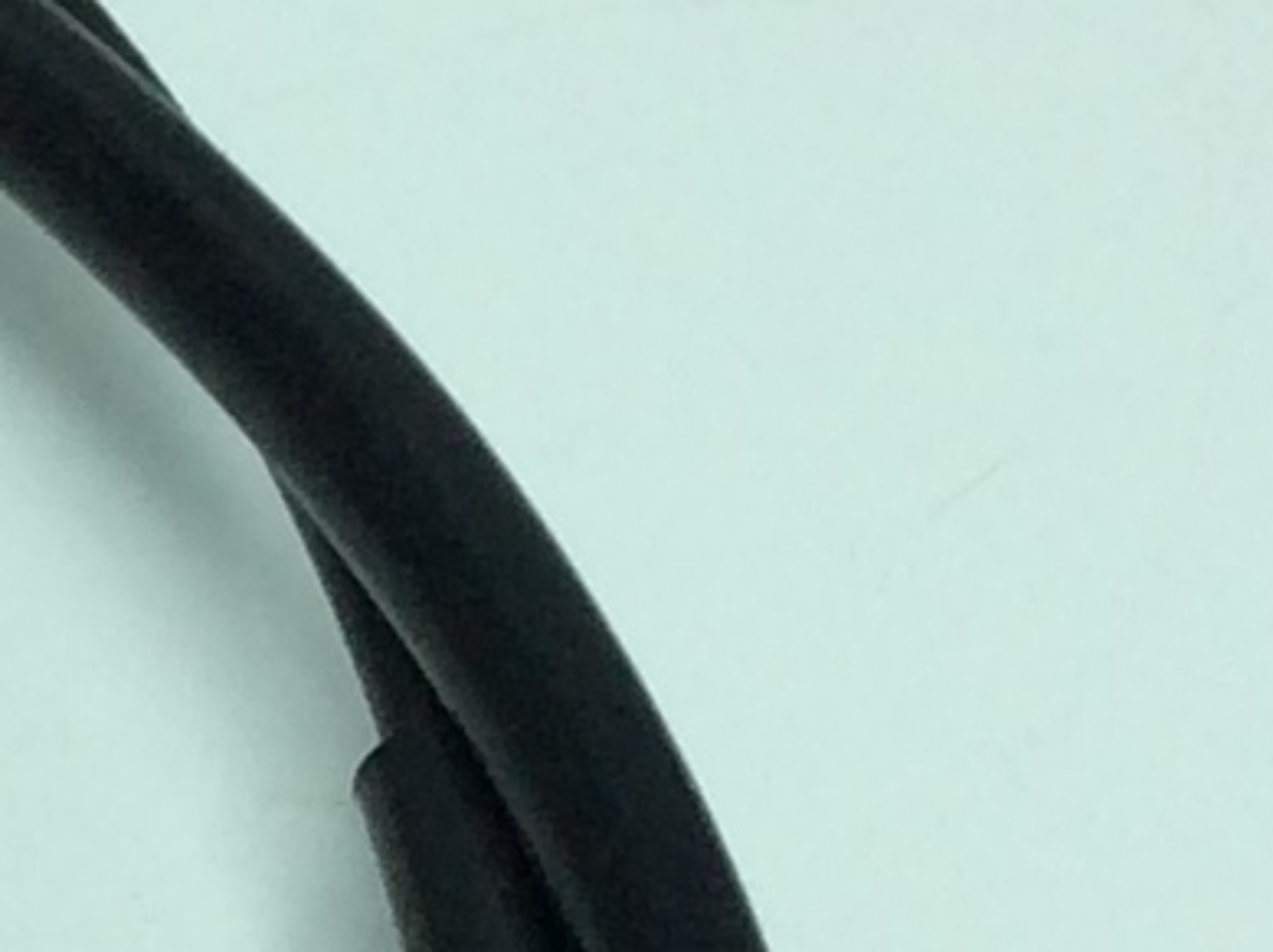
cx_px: -1401
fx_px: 7826
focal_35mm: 213
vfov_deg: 6.8
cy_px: 1613
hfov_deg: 8.7
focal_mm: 3.3
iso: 32
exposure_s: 1/572
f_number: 2.4
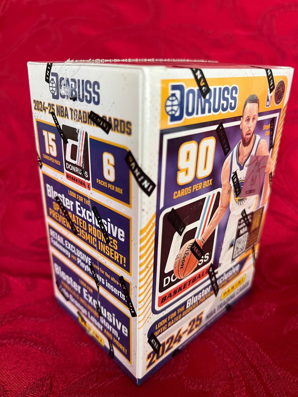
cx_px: 149
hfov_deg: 53.1
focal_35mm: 26
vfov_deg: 67.3
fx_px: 298
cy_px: 198
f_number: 1.6
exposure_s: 1/79
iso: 125
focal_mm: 5.1
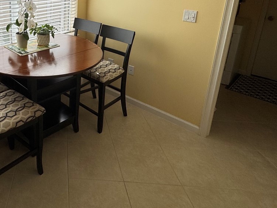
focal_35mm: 30
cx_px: 41
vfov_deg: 44.0
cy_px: 34
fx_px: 240
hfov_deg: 54.2
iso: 40
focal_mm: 2.22
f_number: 2.2
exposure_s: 1/414
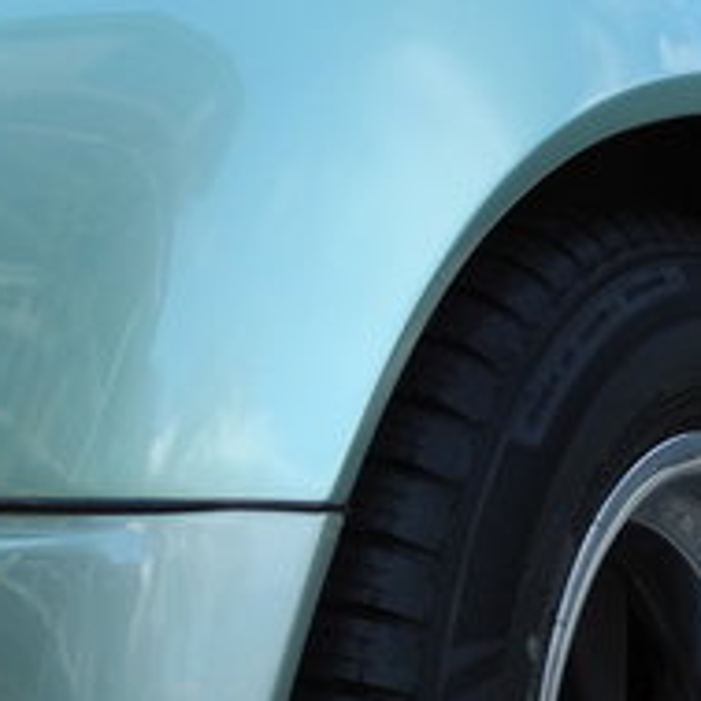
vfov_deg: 9.7
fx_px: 4124
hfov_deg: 9.7
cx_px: 542
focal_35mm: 180
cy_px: 445
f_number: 3.5
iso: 100
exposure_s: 1/233
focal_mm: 10.7
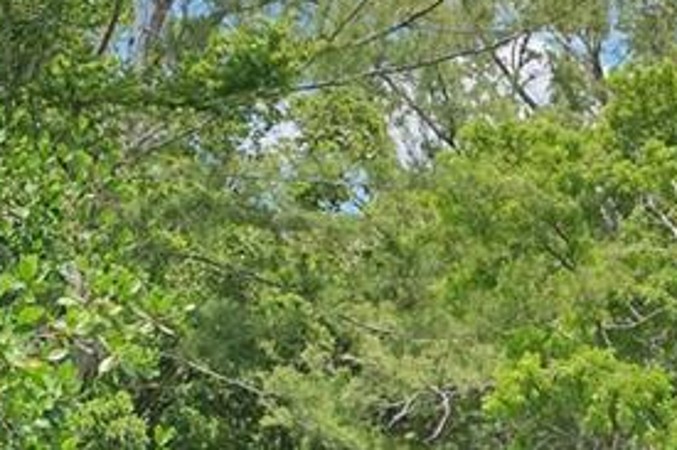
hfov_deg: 11.4
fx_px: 3176
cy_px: 509
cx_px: 1184
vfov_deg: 8.0
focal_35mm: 169
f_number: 14
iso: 400
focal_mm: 29
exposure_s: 1/200
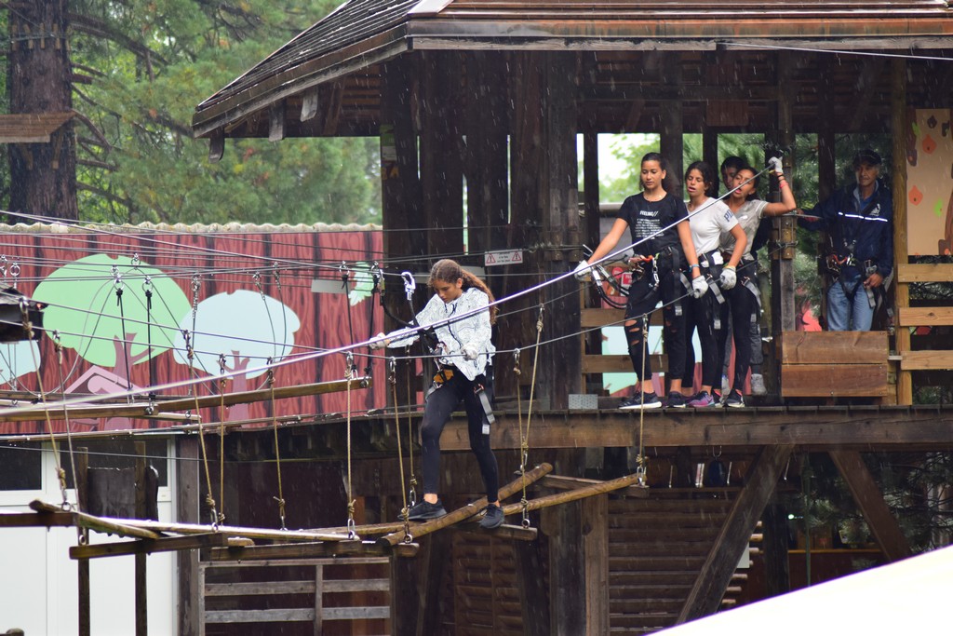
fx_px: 5361
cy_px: 318
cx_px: 476
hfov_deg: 10.2
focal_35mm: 202
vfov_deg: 6.8
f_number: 4.2
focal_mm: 135
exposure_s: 1/200
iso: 500
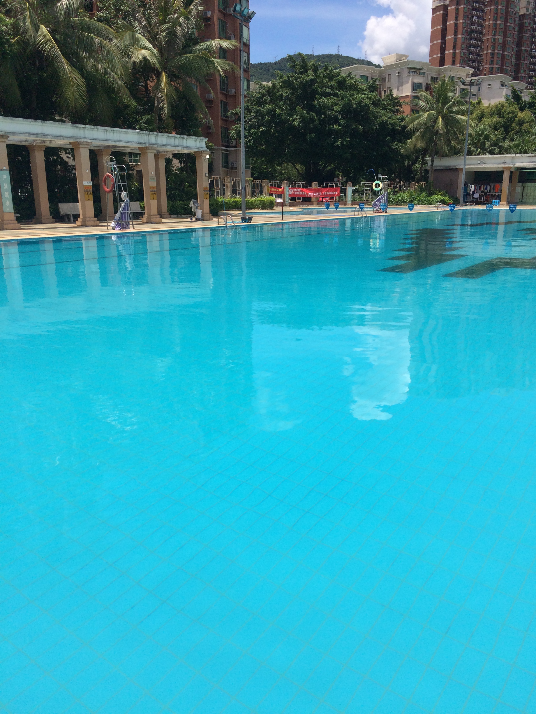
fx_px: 599
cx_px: 268
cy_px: 357
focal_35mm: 29
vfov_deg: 61.7
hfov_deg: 48.2
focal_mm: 4.15
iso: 32
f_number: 2.2
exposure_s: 1/3425
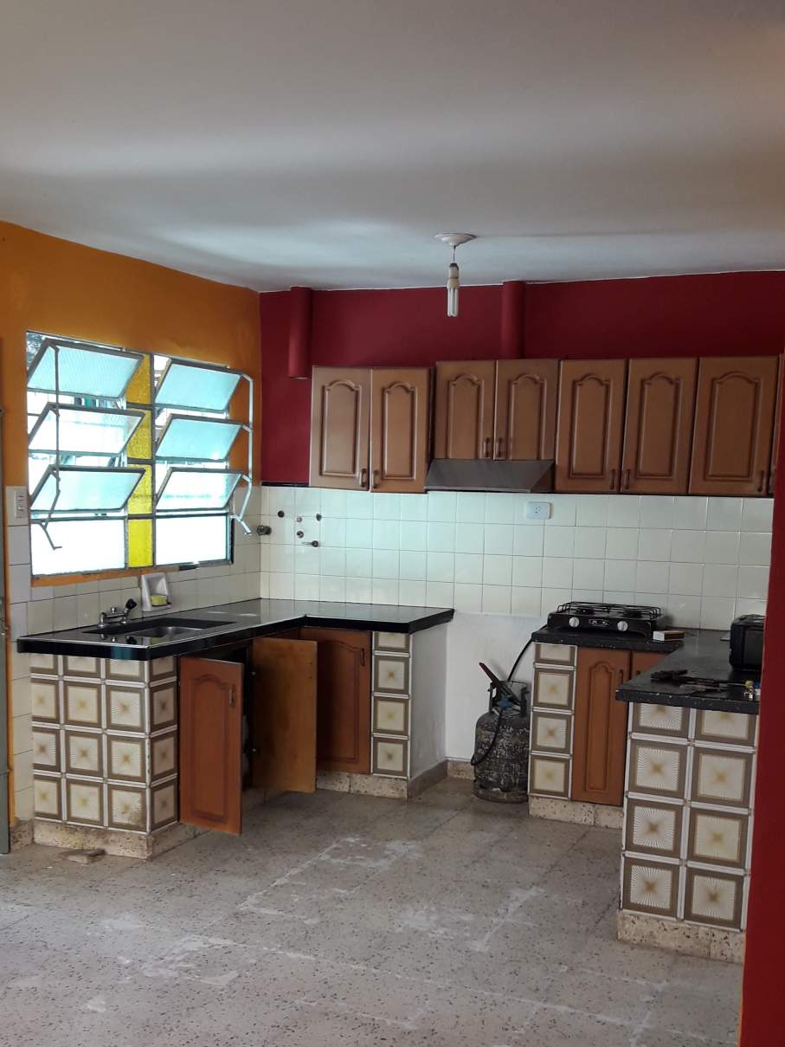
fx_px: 846
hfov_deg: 49.8
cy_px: 524
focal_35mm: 28
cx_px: 392
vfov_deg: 63.4
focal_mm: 3.7
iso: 50
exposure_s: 1/33
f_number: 1.9
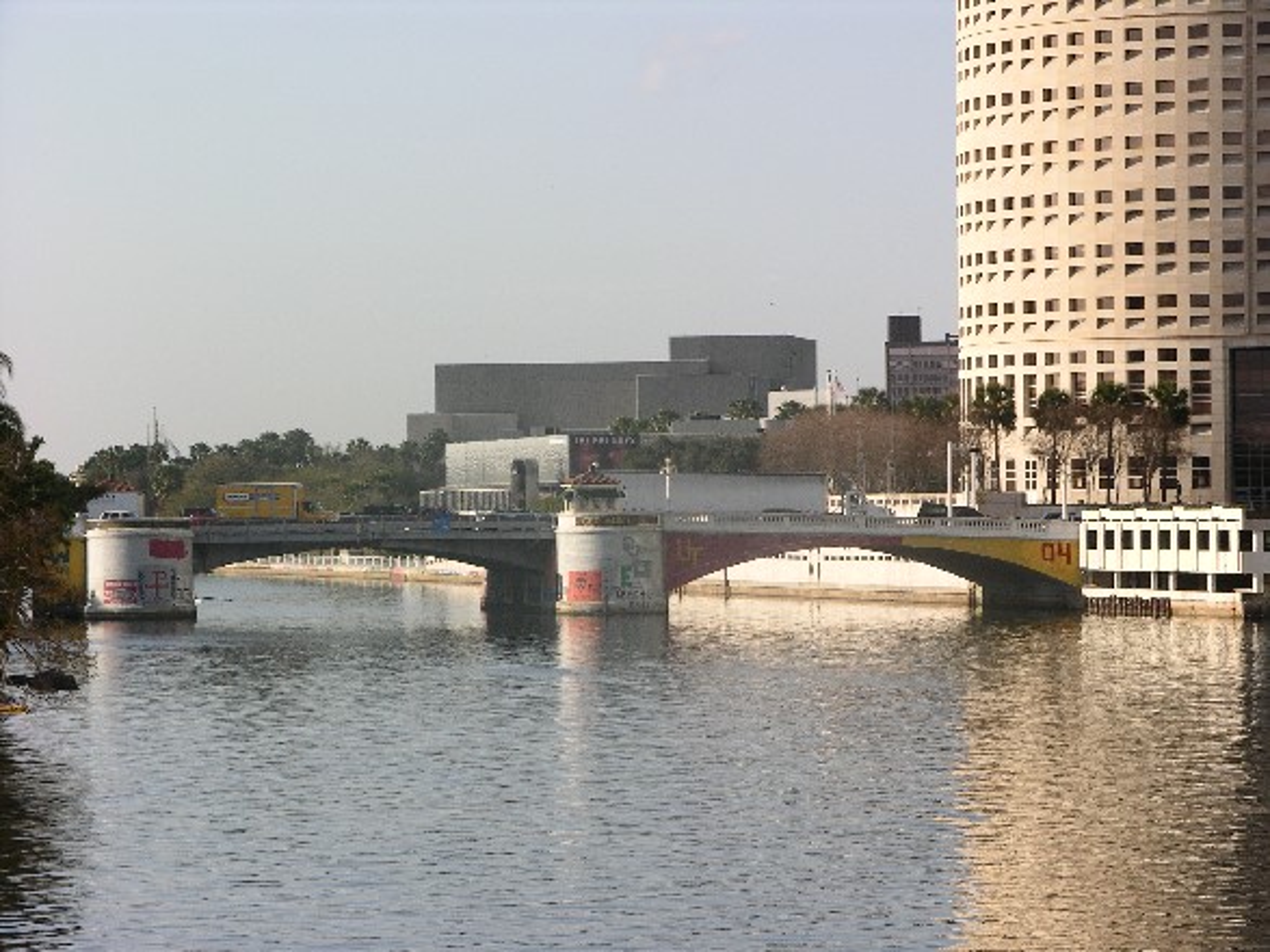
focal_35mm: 180
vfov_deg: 8.2
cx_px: 635
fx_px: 6603
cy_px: 476
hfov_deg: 11.0
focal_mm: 44.7
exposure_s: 1/168
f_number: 7.1
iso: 50
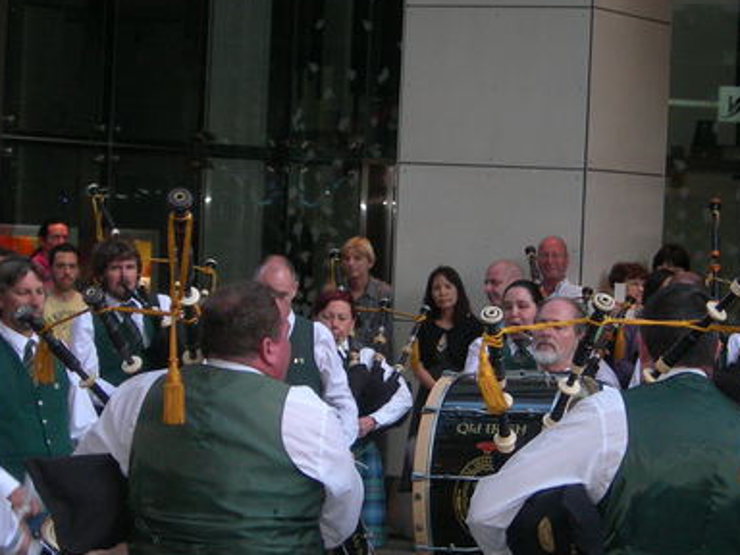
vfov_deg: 11.7
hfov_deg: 15.5
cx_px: 412
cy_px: 274
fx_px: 2715
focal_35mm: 127
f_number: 3.5
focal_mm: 12.7
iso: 111
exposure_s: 1/60.1
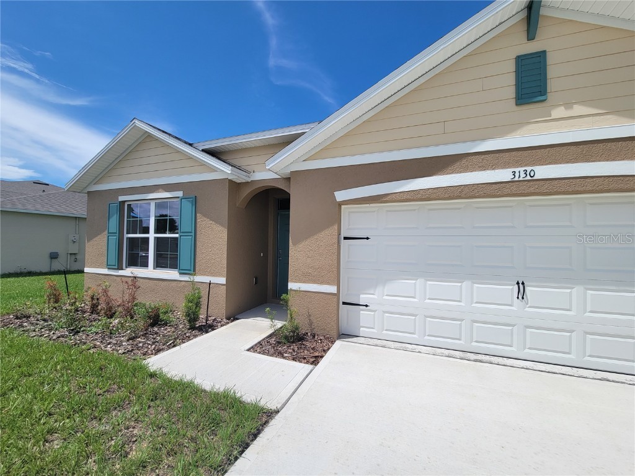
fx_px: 238
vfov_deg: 89.9
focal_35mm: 13
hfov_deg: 106.2
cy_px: 238
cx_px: 318
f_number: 2.2
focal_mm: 2.2
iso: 50
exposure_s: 1/2835
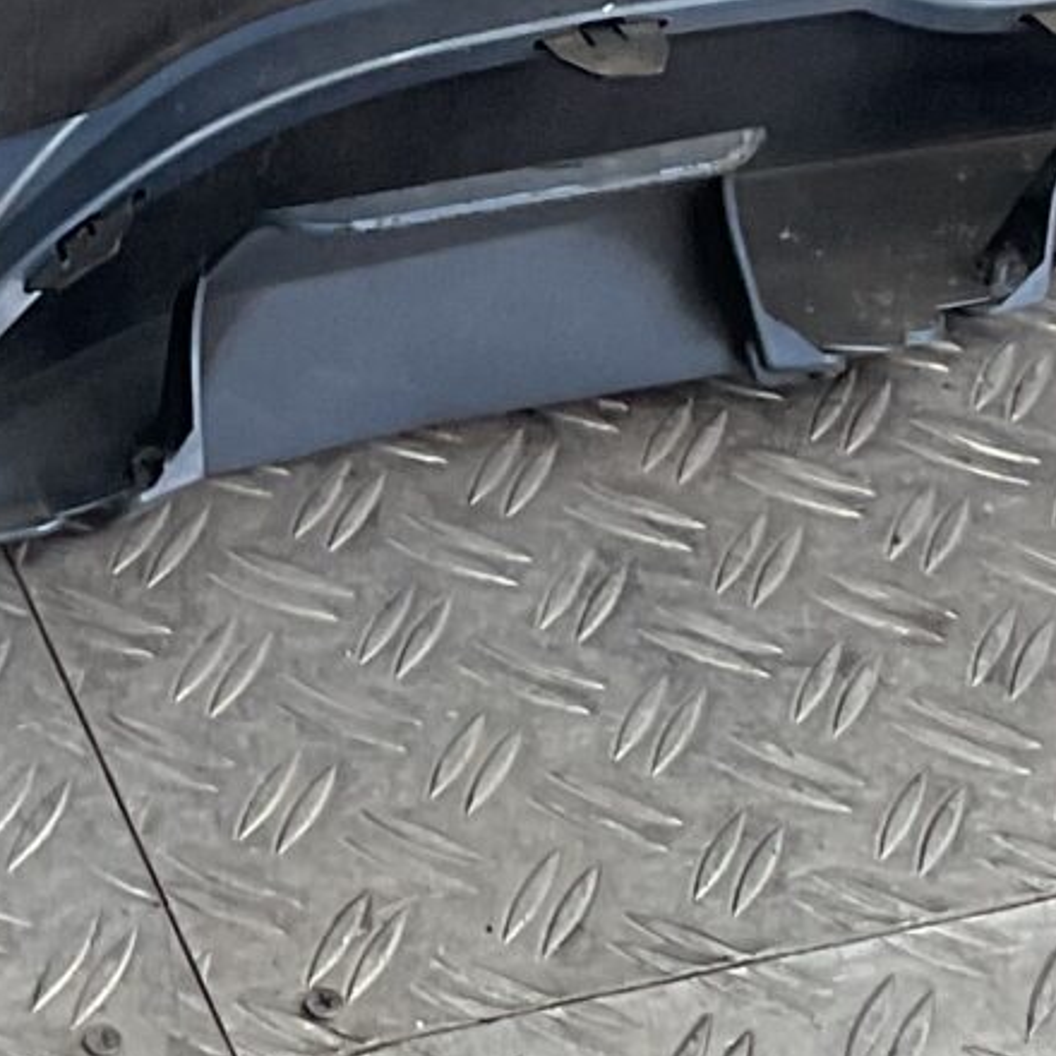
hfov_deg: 11.7
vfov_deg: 11.5
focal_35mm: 149
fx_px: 5143
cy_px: -274
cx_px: 257
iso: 50
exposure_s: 1/120
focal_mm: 3
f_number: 1.8
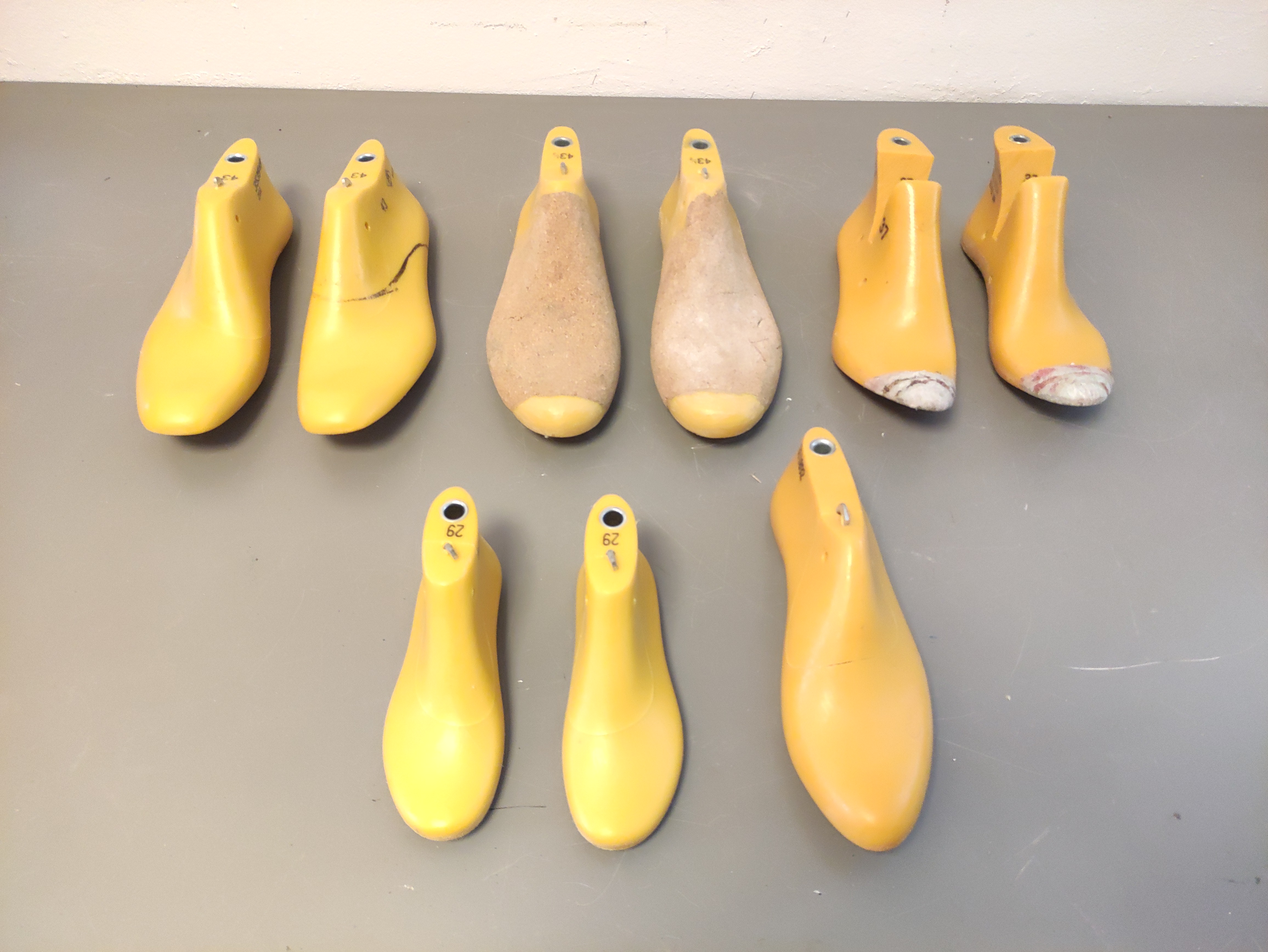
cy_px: 476
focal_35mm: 25
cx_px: 634
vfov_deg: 54.9
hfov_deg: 69.4
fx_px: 916
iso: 717
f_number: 1.89
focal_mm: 5.43
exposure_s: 1/33
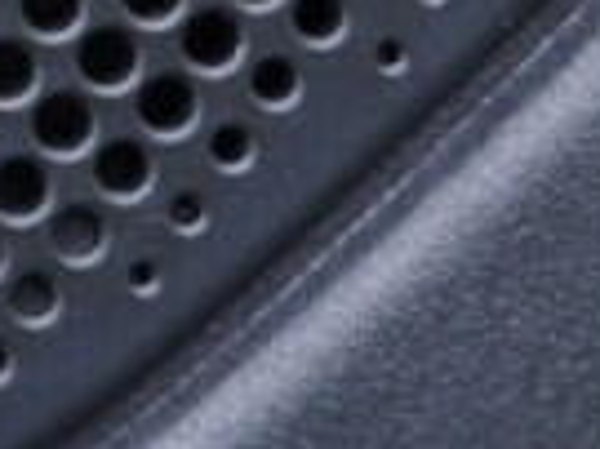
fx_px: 4537
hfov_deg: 6.5
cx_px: -1542
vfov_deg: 5.6
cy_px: -233
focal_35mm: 262
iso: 160
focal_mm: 24
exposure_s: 1/40
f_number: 2.8
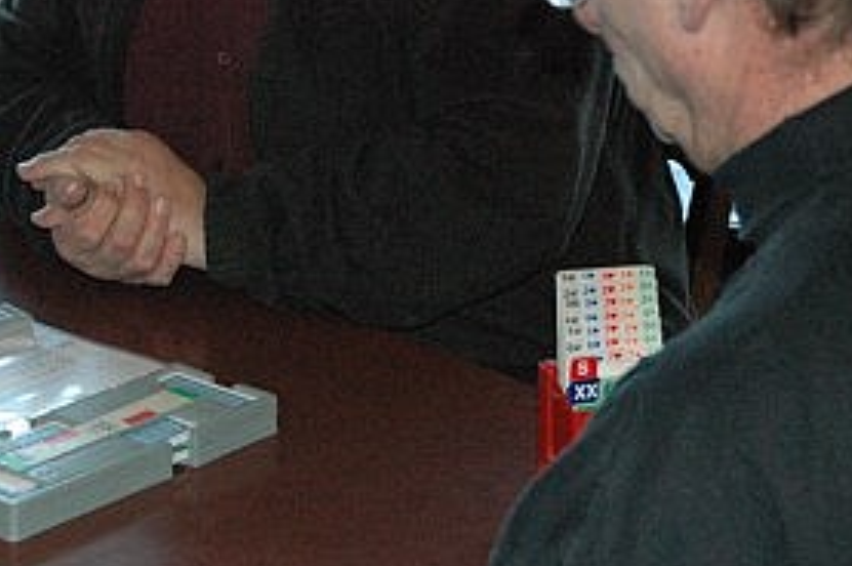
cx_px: 86
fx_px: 2624
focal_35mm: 111
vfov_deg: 12.3
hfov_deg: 18.2
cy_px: 246
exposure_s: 1/60
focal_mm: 34
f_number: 5
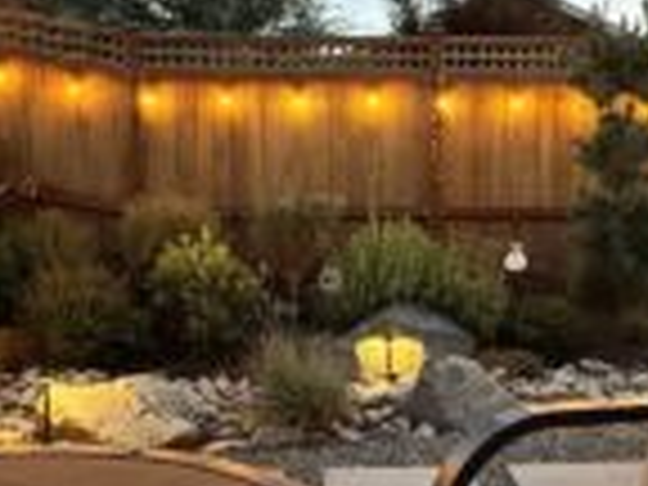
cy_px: 274
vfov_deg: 36.8
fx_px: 730
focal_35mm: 39
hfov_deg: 47.6
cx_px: 387
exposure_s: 1/30
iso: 1600
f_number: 2.2
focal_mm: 2.22
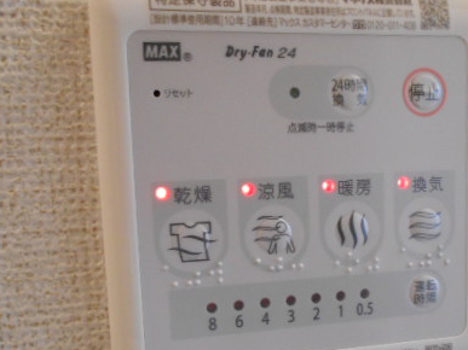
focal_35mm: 43
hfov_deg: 43.5
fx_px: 581
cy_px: 229
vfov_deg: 33.3
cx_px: 293
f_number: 3.2
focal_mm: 4.6
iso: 400
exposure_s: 1/25
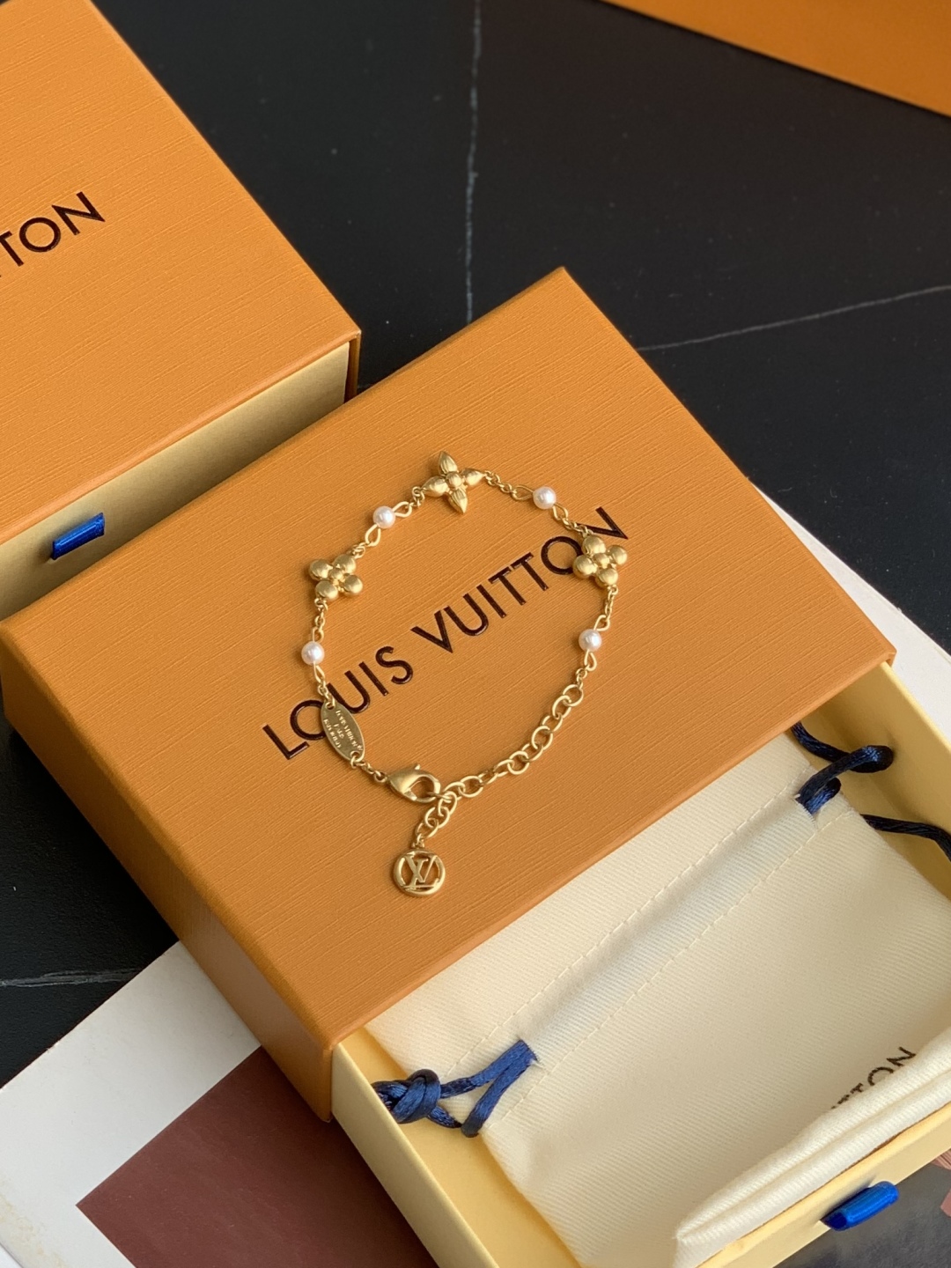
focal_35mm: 52
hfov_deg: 28.0
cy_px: 634
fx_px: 1905
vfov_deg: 36.8
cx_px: 476
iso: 16
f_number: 2.4
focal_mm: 6
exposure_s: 1/192
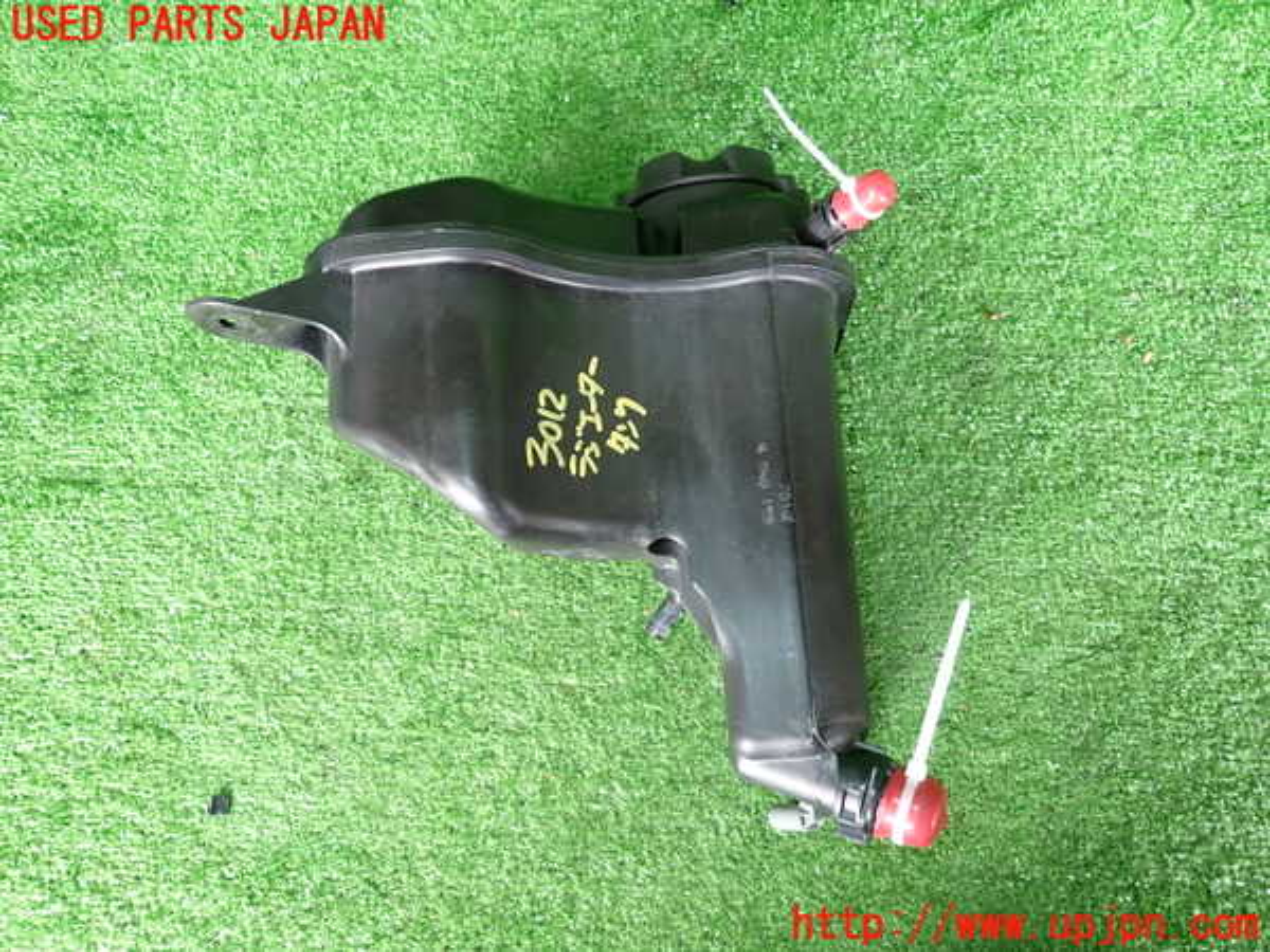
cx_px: 635
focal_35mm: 25
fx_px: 917
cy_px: 476
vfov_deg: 54.9
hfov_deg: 69.4
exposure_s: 1/40
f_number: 2
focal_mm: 4.5
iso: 200
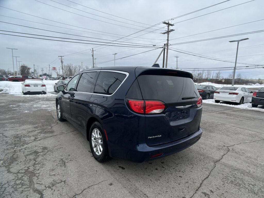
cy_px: 99
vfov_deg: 53.1
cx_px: 132
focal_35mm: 26
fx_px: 198
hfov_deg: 67.3
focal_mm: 5.7
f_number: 1.5
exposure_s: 1/3356
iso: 50
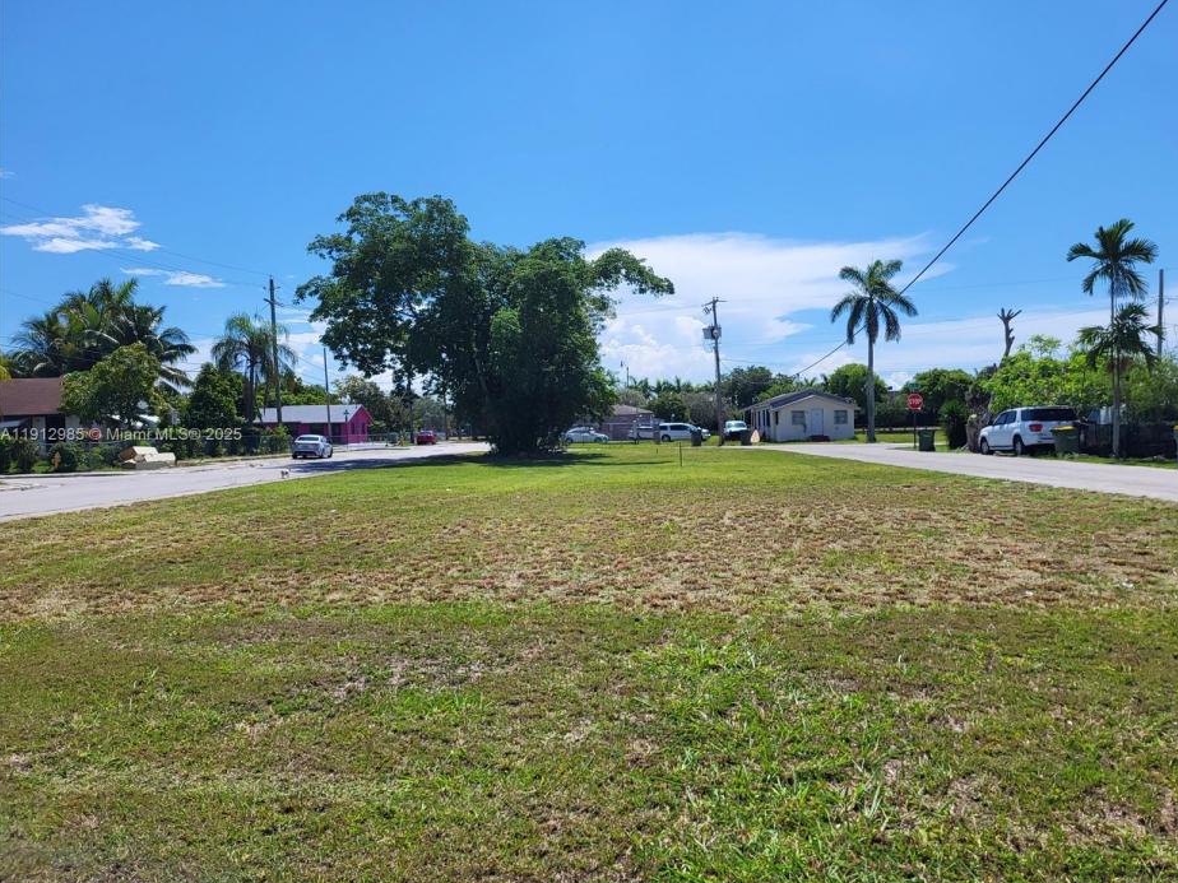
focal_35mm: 27
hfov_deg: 65.3
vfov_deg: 51.4
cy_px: 436
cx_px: 609
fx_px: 919
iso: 40
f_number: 1.8
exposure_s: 1/3427
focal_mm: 5.4
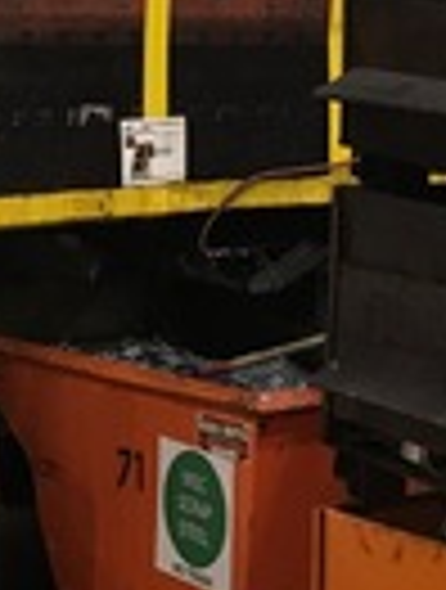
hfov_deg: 13.3
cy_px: -277
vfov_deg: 16.1
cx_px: 207
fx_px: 1915
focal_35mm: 112
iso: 40
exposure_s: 1/20
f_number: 1.8
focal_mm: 3.99
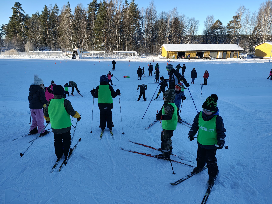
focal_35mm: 23
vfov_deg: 58.9
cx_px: 136
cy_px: 102
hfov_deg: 73.9
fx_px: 181
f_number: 1.6
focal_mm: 6.57
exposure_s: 1/720
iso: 100
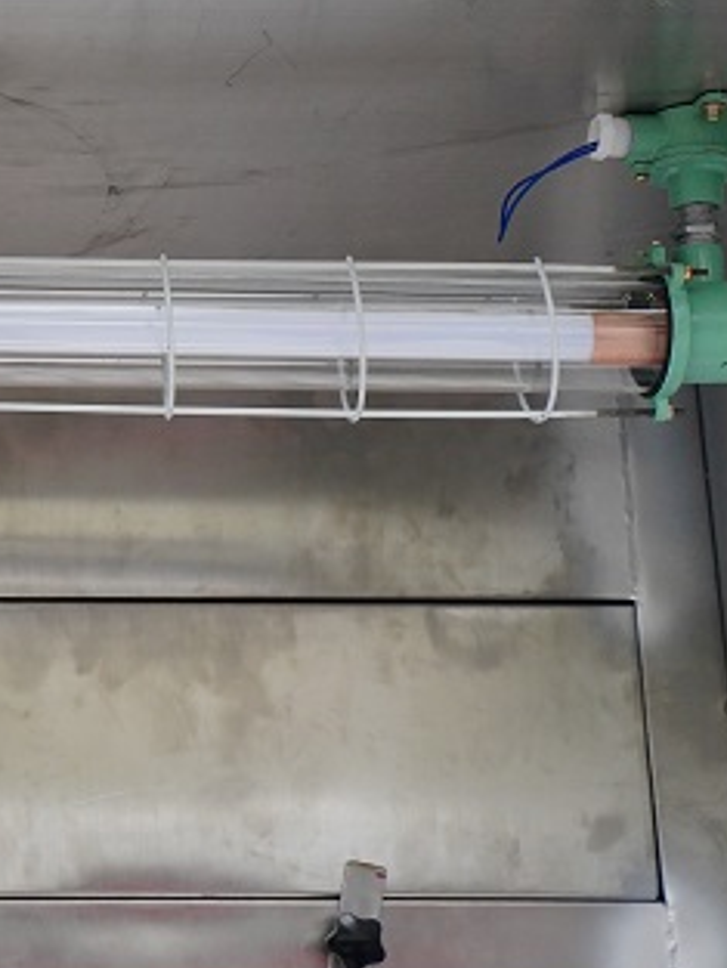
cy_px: 345
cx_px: -148
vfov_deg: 22.7
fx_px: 2407
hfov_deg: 16.5
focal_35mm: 86
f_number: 8
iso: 1250
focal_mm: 35
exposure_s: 1/45
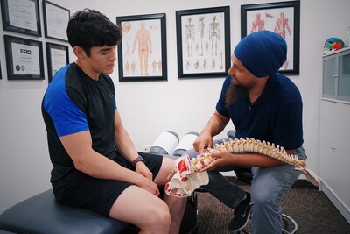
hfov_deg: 63.6
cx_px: 175
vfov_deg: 45.0
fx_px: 282
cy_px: 117
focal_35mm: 29
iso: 3200
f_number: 4
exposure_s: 1/160
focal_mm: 29
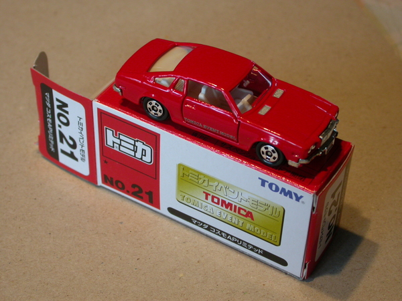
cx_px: 201
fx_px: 976
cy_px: 150
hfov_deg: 23.3
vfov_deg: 17.6
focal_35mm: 84
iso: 100
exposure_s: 1/16.1
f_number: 3.6
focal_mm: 17.5
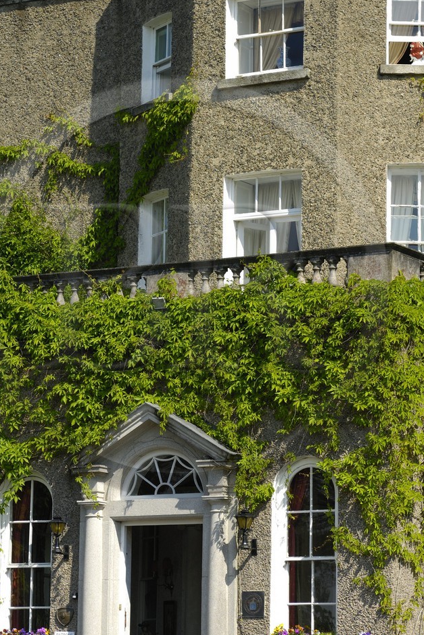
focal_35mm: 153
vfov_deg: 13.4
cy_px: 288
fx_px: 2702
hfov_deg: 9.0
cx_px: 180
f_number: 6.3
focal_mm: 60
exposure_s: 1/320
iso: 100
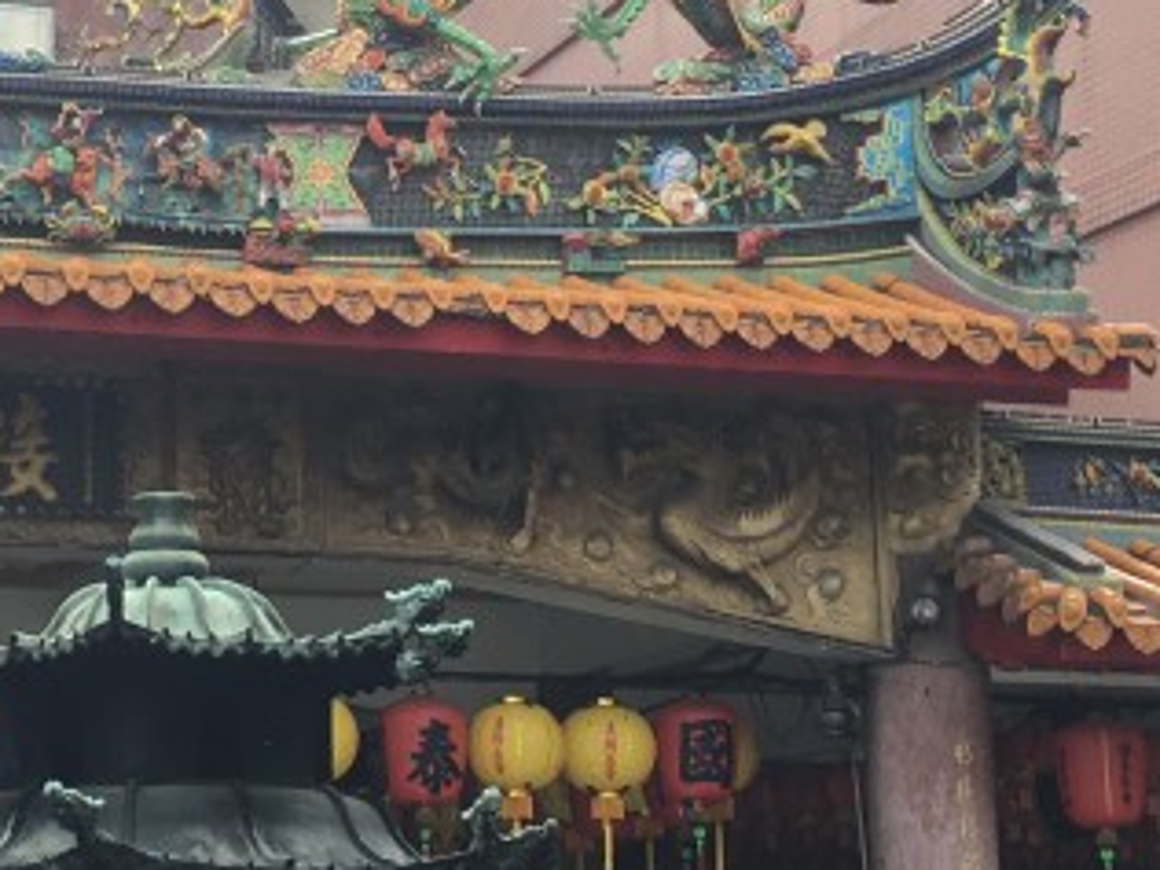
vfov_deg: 15.7
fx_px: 3150
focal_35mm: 94
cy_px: 393
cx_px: 29
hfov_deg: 20.3
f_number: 2.2
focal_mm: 4.15
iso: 25
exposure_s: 1/292
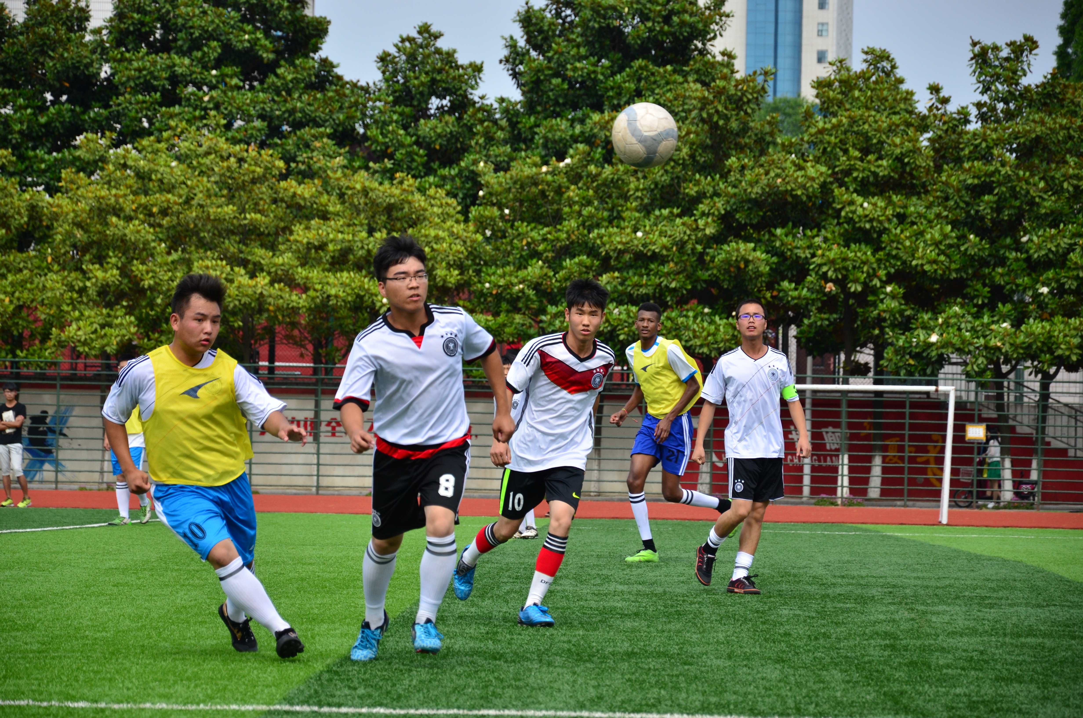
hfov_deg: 13.1
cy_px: 359
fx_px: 4728
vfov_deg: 8.7
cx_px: 542
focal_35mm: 158
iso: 250
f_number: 5.6
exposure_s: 1/1000
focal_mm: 105
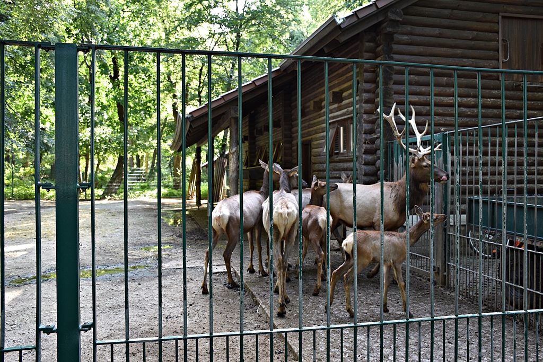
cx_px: 272
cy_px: 181
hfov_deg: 57.2
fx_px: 498
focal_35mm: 33
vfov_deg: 40.0
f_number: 4
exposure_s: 1/60
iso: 400
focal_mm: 22
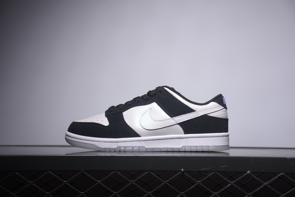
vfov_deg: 15.2
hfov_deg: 22.6
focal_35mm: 90
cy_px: 98
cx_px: 148
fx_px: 737
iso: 100
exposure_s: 1/200
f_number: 5.6
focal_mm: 60
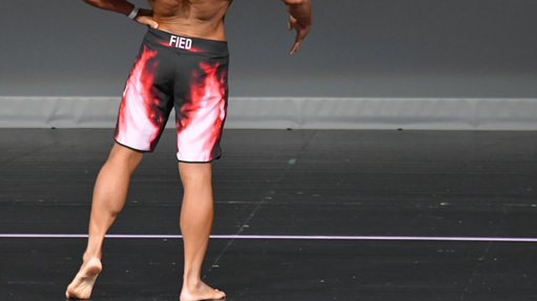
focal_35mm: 548
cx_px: 197
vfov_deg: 2.2
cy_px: 69
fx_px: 7800
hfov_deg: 3.9
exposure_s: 1/400
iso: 4000
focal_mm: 230
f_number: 5.6
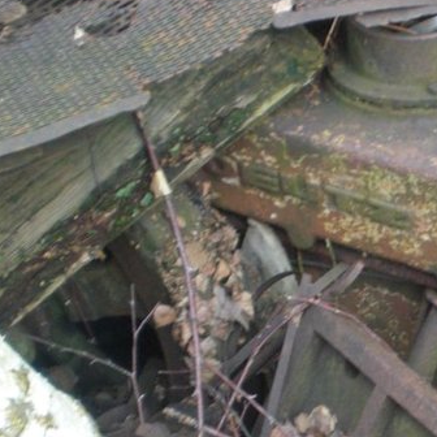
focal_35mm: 80
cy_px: 267
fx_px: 1143
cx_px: 470
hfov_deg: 20.7
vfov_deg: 21.6
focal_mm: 6.3
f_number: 3.1
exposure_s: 1/50
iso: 200
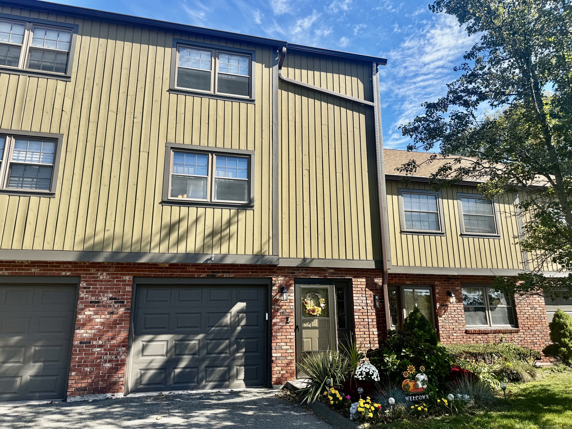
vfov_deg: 56.8
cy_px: 214
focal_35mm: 24
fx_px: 397
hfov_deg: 71.6
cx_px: 286
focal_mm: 6.76
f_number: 1.78
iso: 80
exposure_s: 1/2174
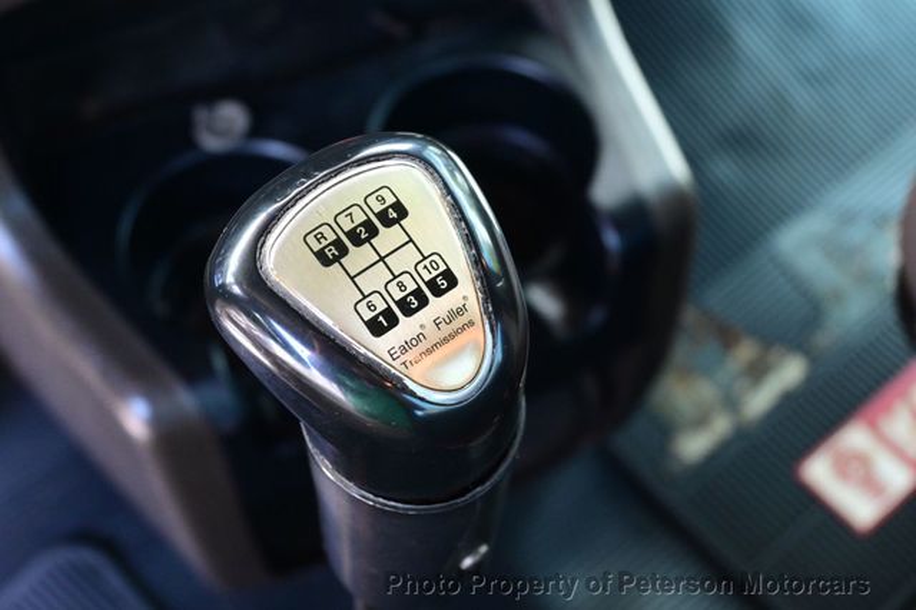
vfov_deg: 23.2
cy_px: 305
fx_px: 1488
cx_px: 458
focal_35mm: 58
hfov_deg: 34.2
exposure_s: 1/60
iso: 2200
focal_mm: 39
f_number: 5.6
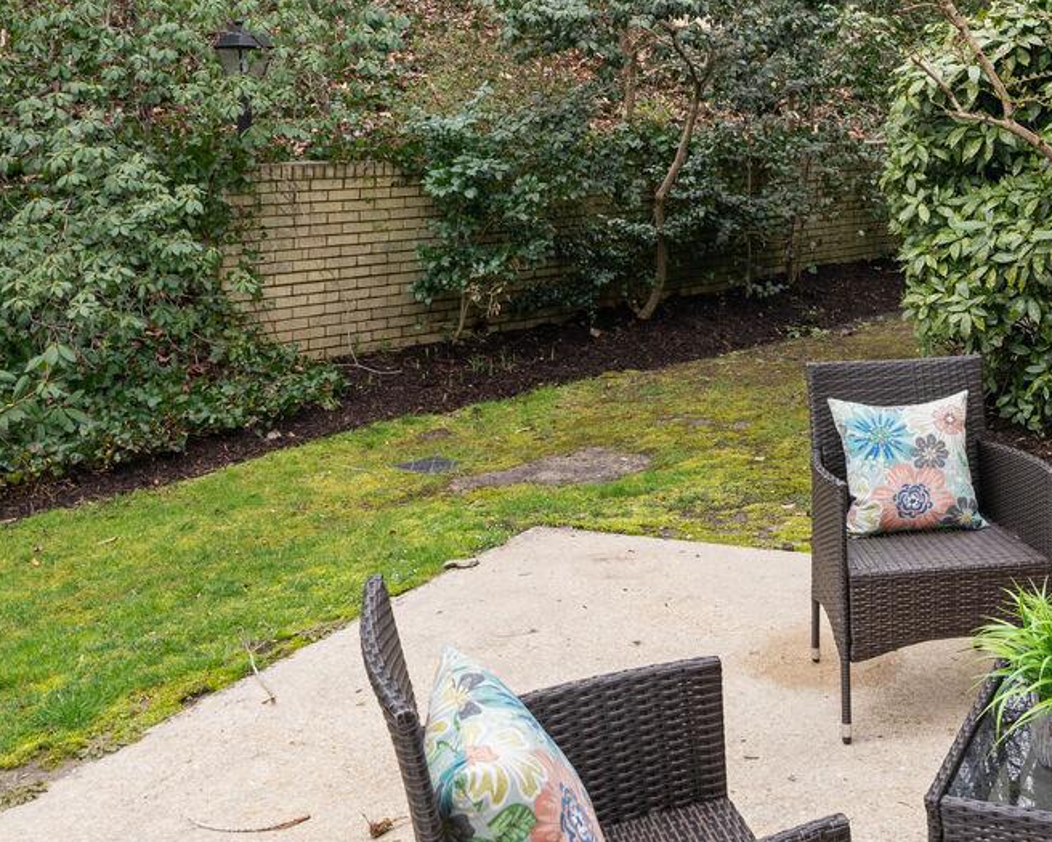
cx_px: 715
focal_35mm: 42
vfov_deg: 34.7
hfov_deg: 43.1
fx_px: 1308
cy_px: 176
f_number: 8
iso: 200
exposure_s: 1/80
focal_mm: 17
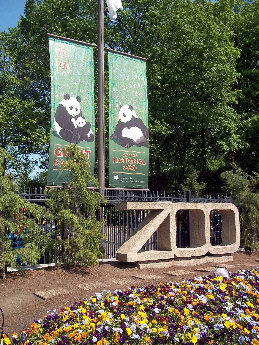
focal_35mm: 36
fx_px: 359
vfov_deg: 51.4
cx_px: 130
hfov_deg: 39.7
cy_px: 172
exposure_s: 1/160
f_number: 8
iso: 80
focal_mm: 6.5
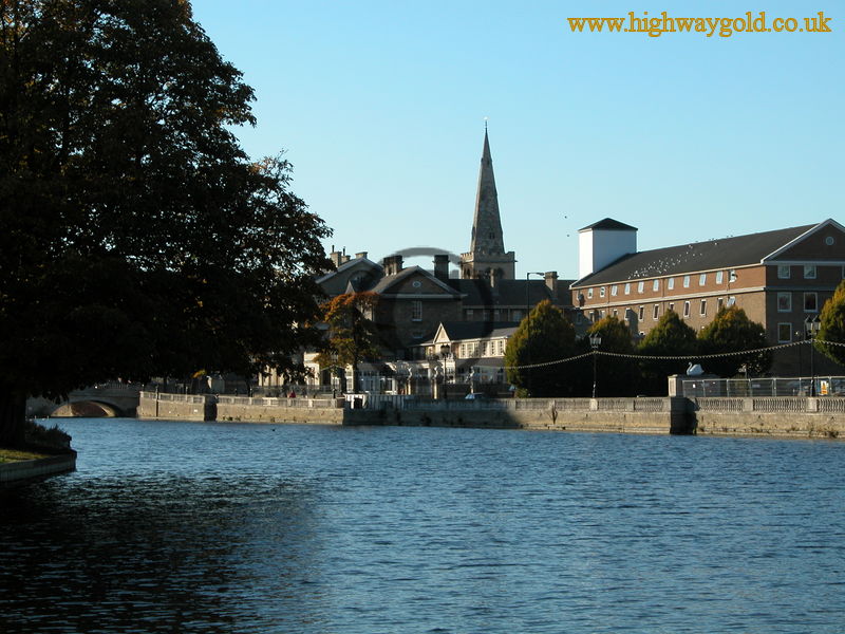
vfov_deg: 14.8
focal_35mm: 100
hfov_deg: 19.6
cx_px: 422
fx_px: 2441
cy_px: 317
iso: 100
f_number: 5.1
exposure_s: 1/452
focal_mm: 25.4
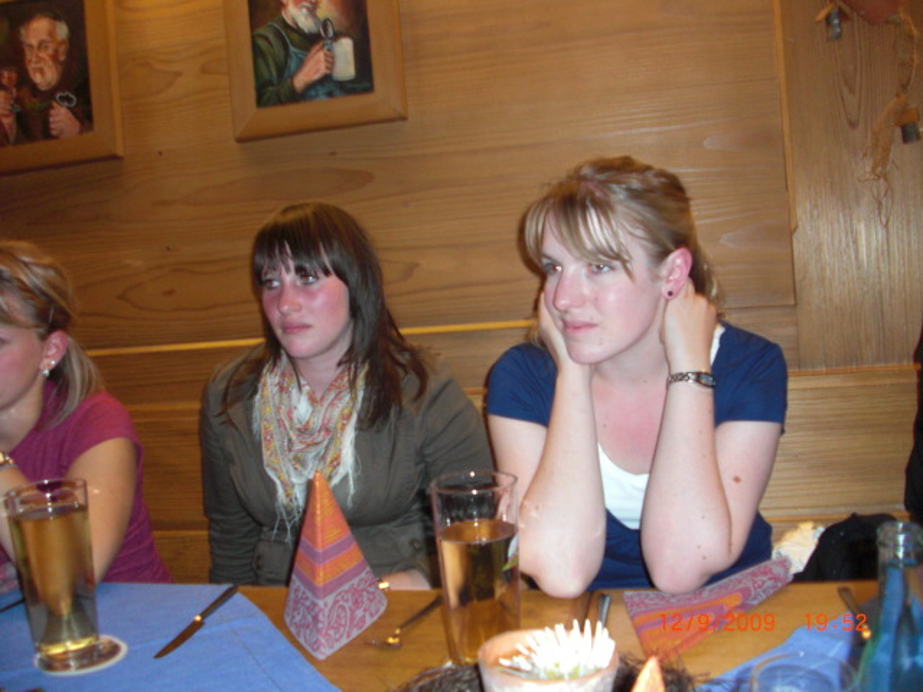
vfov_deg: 39.7
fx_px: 960
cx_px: 462
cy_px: 346
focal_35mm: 36
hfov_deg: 51.4
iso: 200
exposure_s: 1/60
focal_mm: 6.3
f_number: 2.8
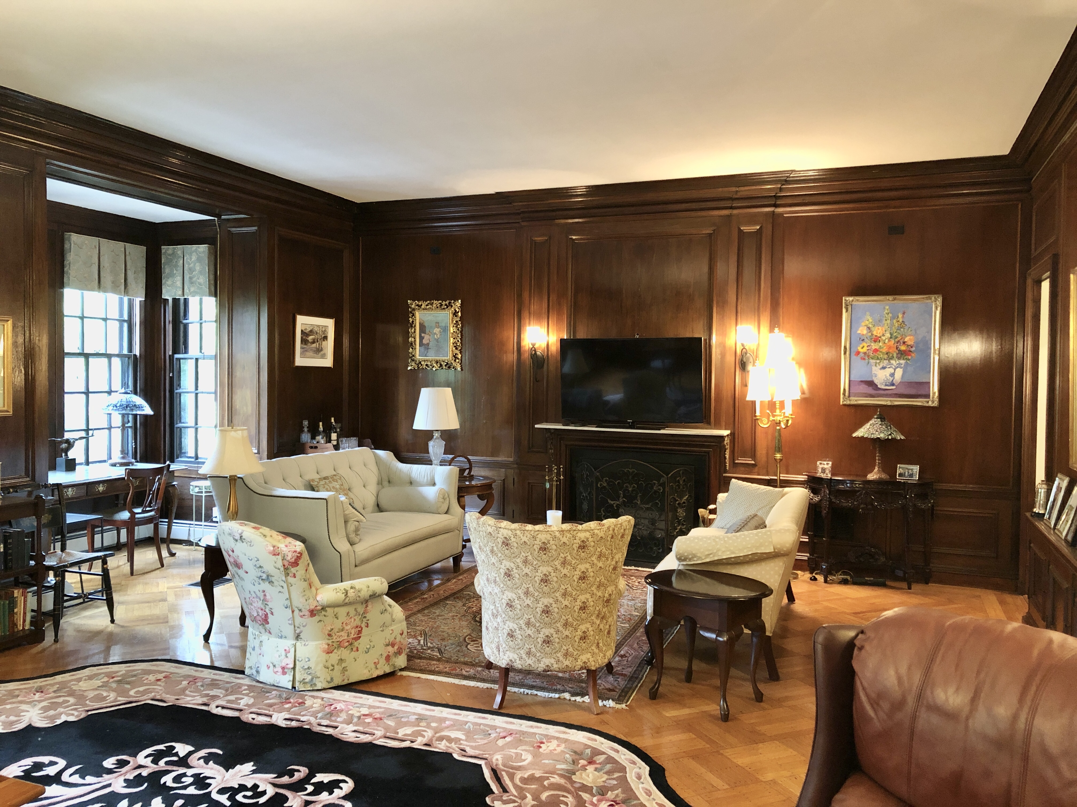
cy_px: 404
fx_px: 871
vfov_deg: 49.7
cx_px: 538
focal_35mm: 28
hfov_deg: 63.4
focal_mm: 3.99
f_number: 1.8
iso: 100
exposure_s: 1/10
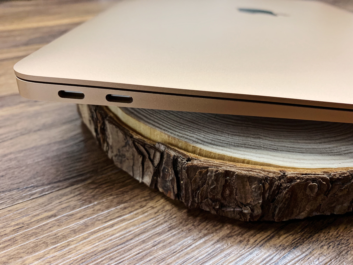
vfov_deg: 53.1
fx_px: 265
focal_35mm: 26
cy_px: 132
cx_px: 176
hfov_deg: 67.3
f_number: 1.8
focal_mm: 4.25
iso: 125
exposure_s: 1/50
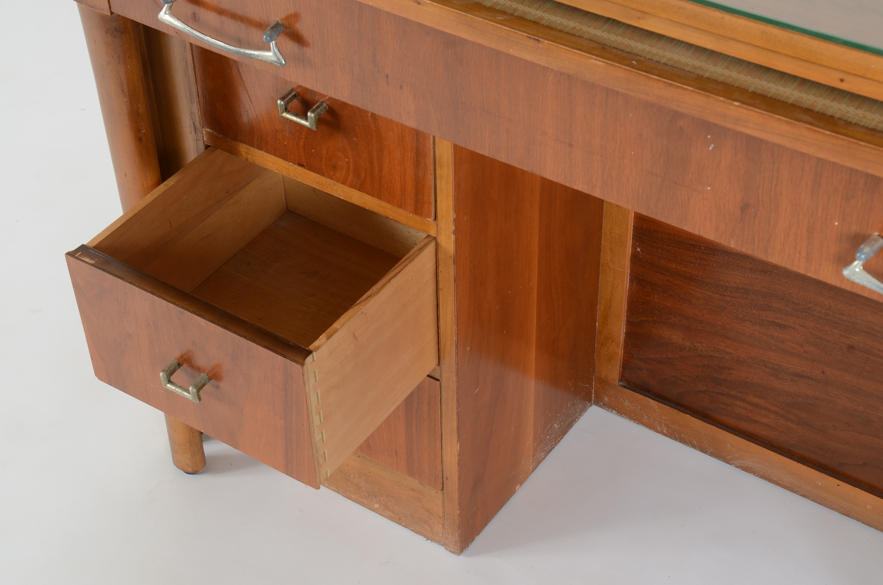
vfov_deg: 18.8
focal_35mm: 72
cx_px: 442
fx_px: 1762
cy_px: 292
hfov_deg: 28.1
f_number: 11
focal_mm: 48
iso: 100
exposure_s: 1/80
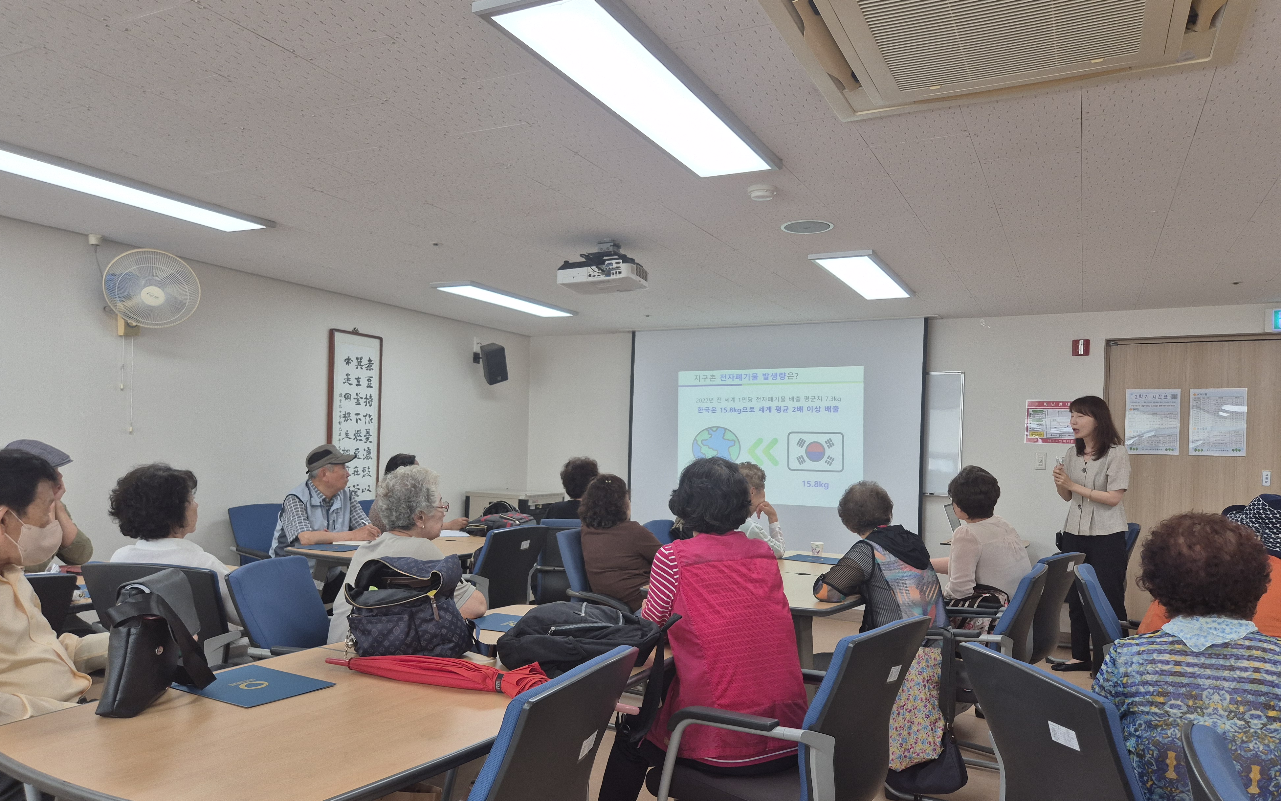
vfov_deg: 49.1
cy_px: 456
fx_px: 873
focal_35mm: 25
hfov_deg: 72.5
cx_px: 626
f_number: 1.8
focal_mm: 5.4
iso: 80
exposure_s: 1/120
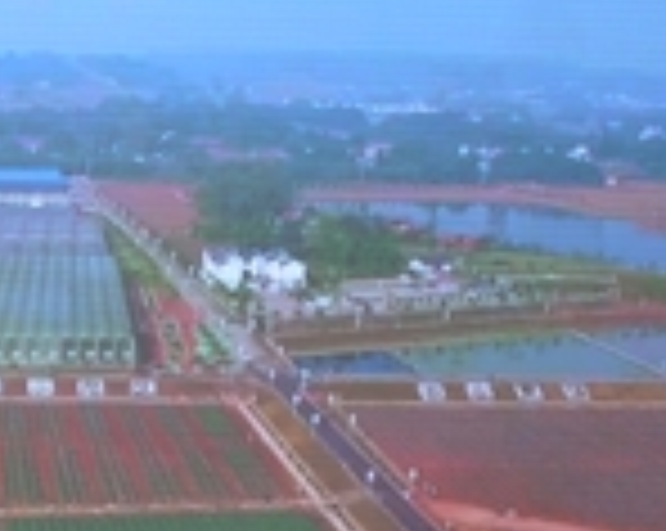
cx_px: -346
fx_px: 5149
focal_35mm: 262
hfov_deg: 7.3
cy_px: 430
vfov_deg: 5.9
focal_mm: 55
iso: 200
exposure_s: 1/160
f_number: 6.3
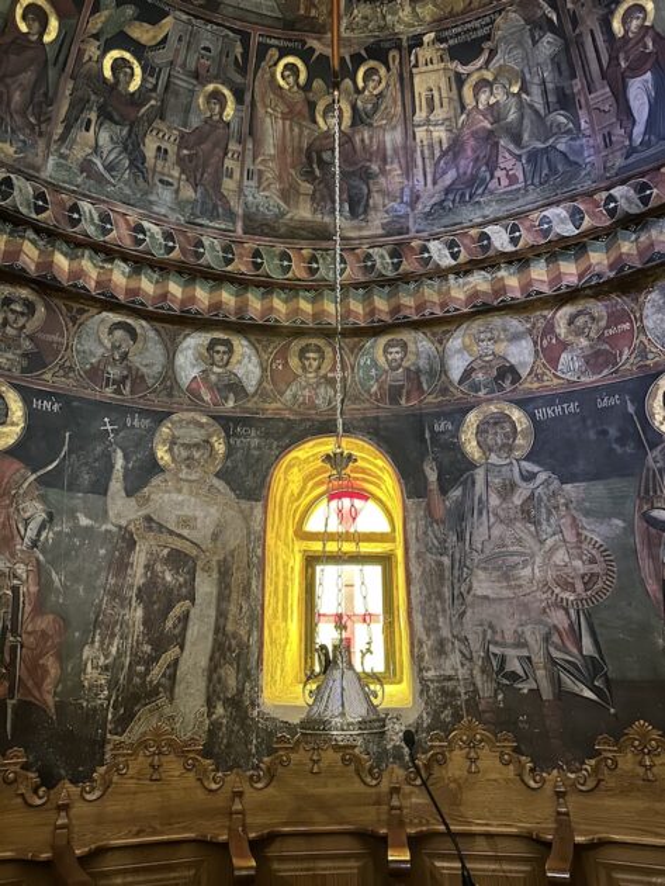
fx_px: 666
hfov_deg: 53.1
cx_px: 332
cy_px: 443
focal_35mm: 26
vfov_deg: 67.3
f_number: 1.5
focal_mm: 5.7
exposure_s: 1/11
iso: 640
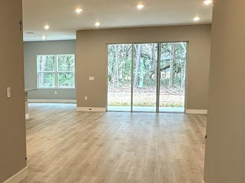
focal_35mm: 47
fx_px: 332
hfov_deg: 39.5
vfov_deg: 30.7
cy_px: 117
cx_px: 64
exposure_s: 1/120
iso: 250
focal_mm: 2.22
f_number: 2.2
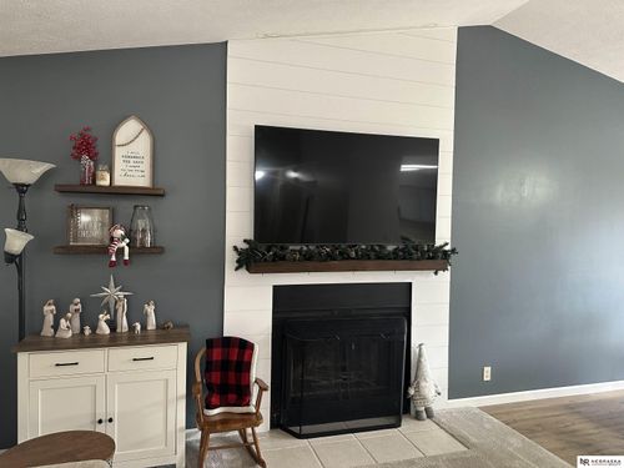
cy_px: 234
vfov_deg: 56.8
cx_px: 312
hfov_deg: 71.6
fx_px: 433
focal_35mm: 24
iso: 250
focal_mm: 6.86
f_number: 1.78
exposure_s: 1/60
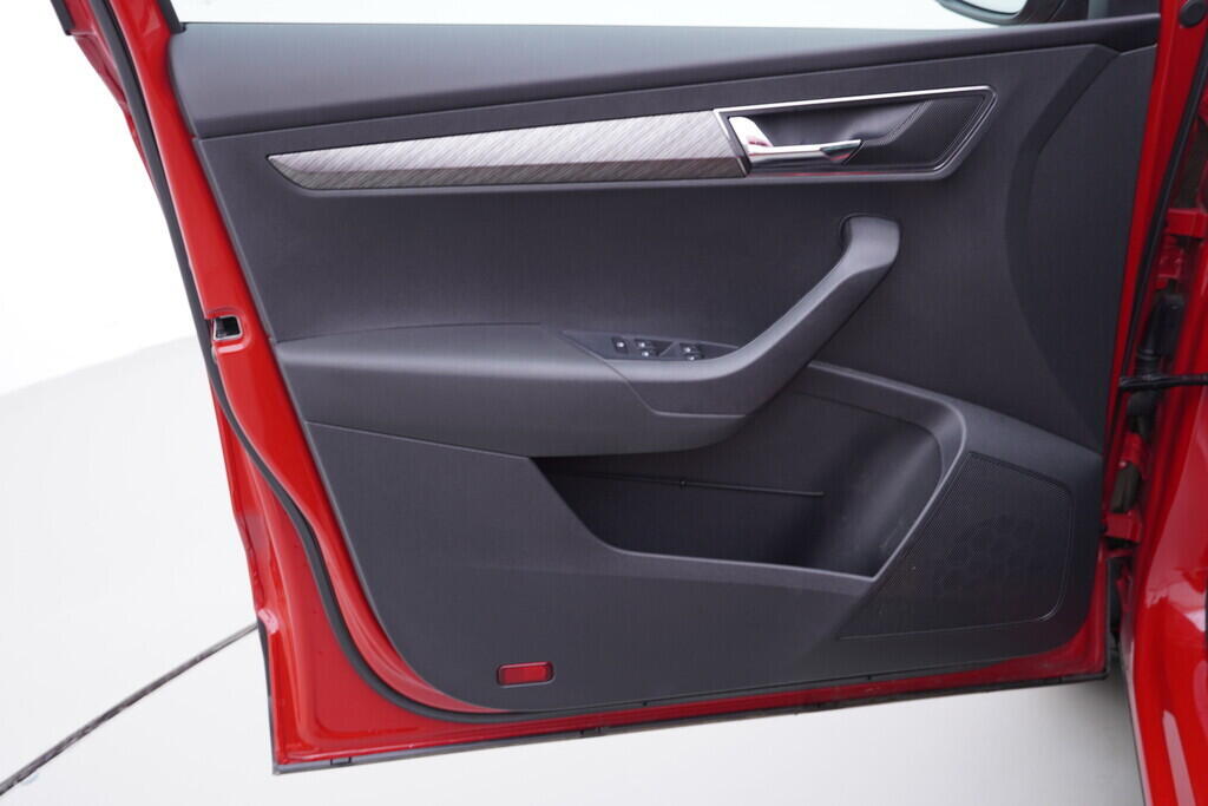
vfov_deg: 36.9
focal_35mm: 36
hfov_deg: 53.1
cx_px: 604
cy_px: 403
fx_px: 1208
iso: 125
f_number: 2.8
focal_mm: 24
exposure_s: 1/40
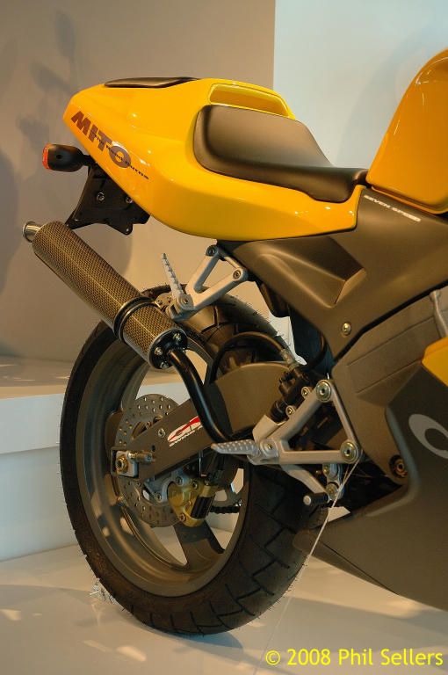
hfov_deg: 23.7
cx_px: 224
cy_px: 338
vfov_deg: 35.1
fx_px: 1067
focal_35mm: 57
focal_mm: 38
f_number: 4.2
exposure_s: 1/60
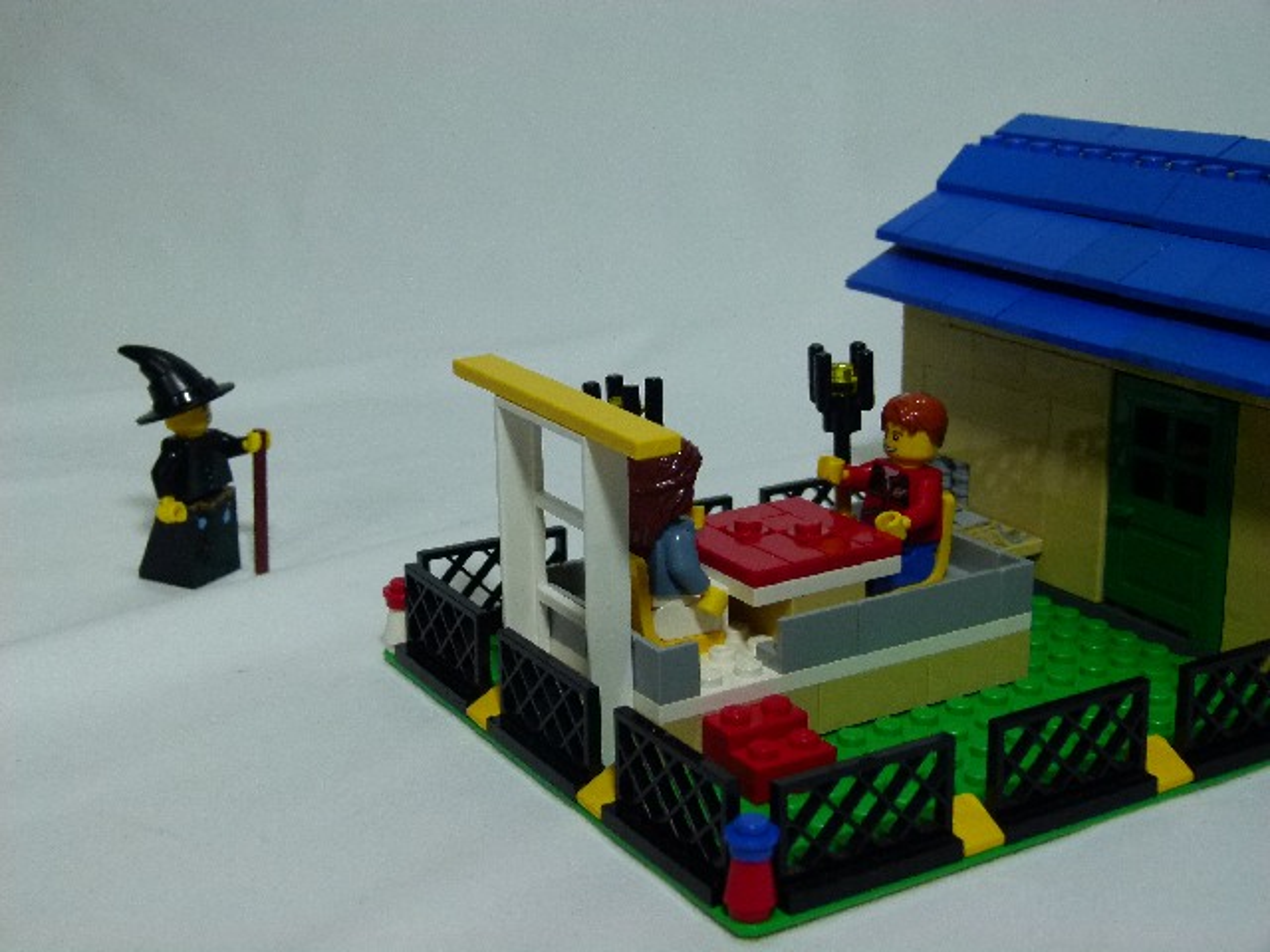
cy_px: 476
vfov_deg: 29.1
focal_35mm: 50
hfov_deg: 38.2
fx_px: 1834
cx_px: 635
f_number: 3.2
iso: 250
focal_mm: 9
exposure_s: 1/60
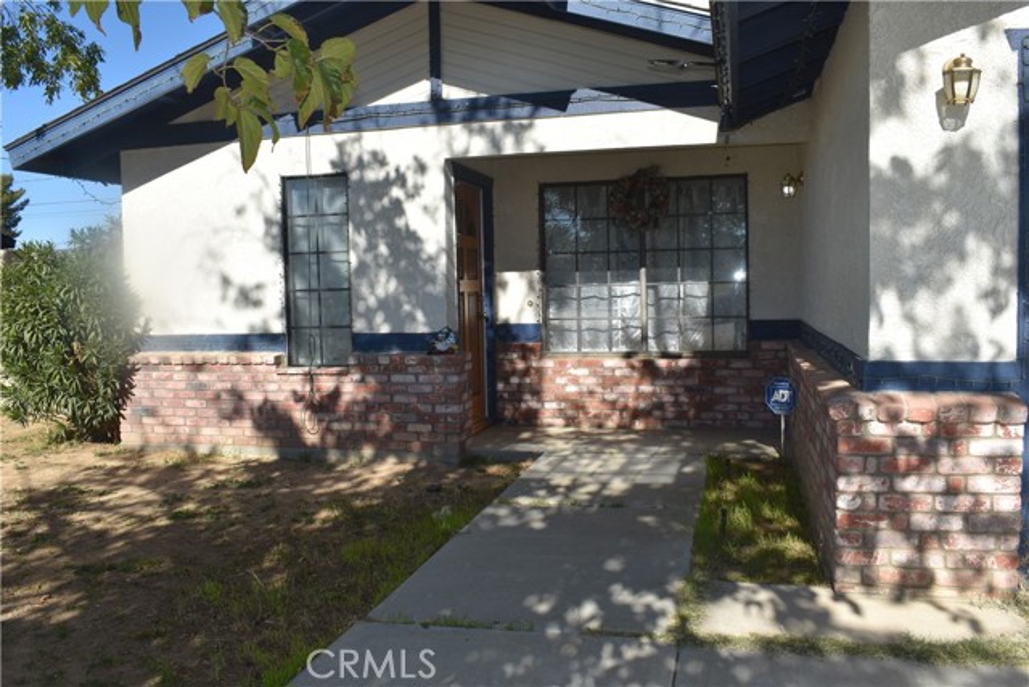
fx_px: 858
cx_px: 514
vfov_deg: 43.6
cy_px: 344
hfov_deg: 61.9
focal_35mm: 30
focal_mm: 20
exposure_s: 1/200
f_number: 11
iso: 100
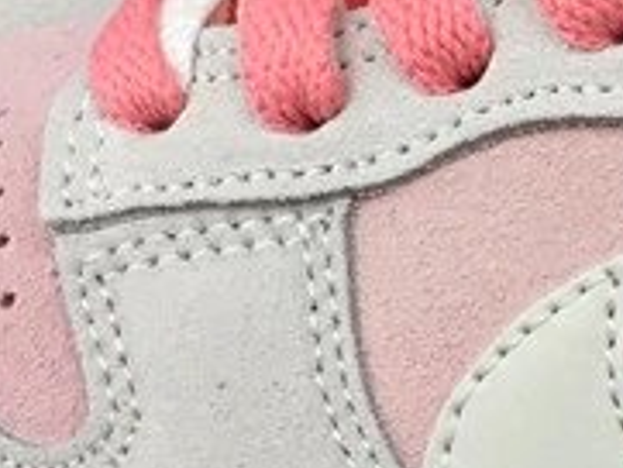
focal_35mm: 154
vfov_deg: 9.6
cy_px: 222
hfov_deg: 12.3
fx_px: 2773
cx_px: 902
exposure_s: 1/177
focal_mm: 3.3
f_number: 2.4
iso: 25
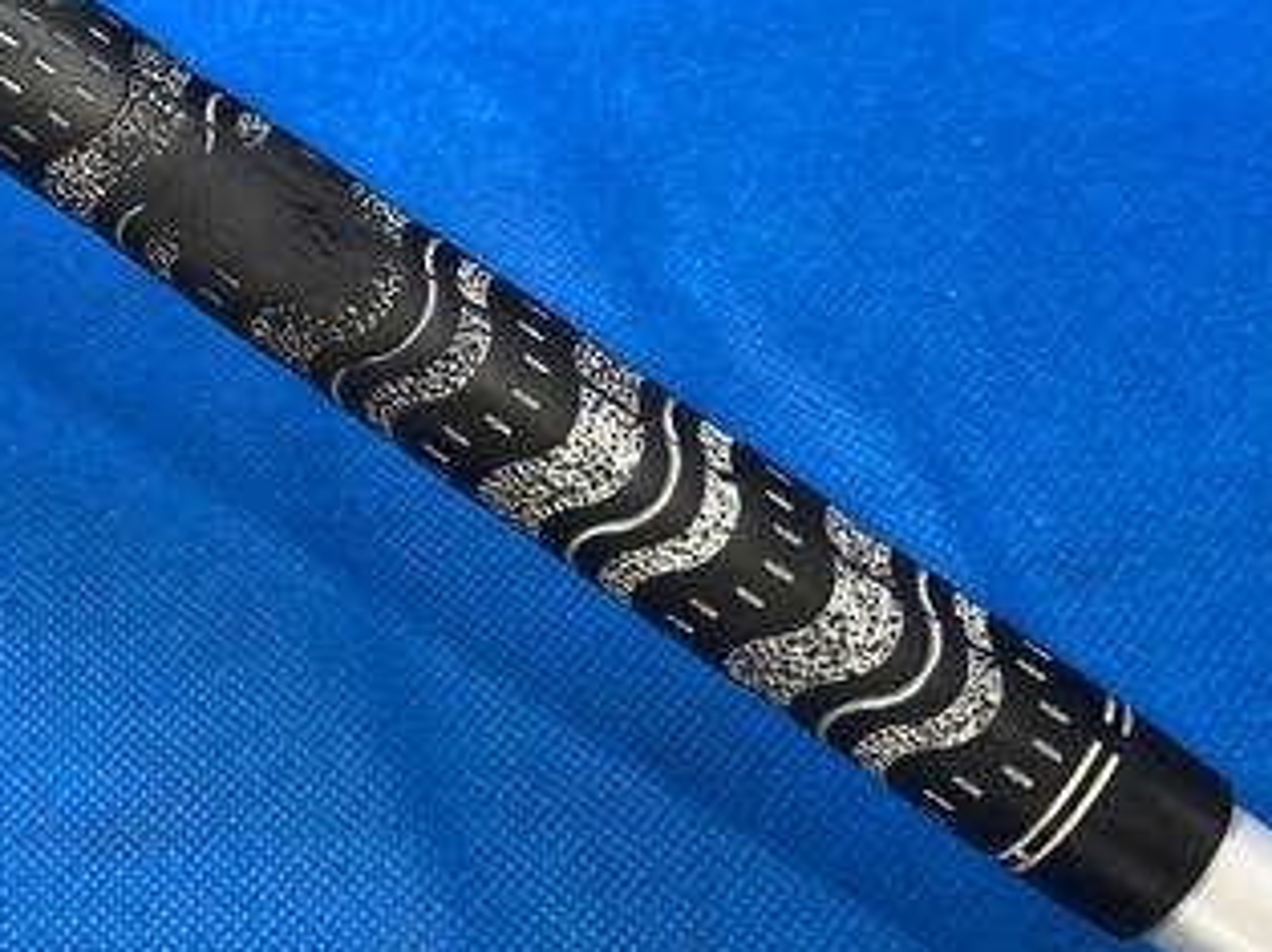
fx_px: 1946
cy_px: 186
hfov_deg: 34.3
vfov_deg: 26.9
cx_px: 146
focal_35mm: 53
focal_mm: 4.25
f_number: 1.8
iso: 100
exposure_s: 1/60
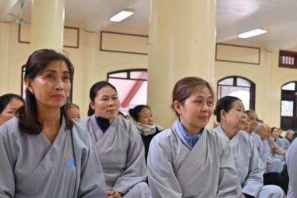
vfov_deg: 20.5
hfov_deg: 30.5
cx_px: 147
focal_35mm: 66
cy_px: 135
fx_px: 544
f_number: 5
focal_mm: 44
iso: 3200
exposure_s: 1/100
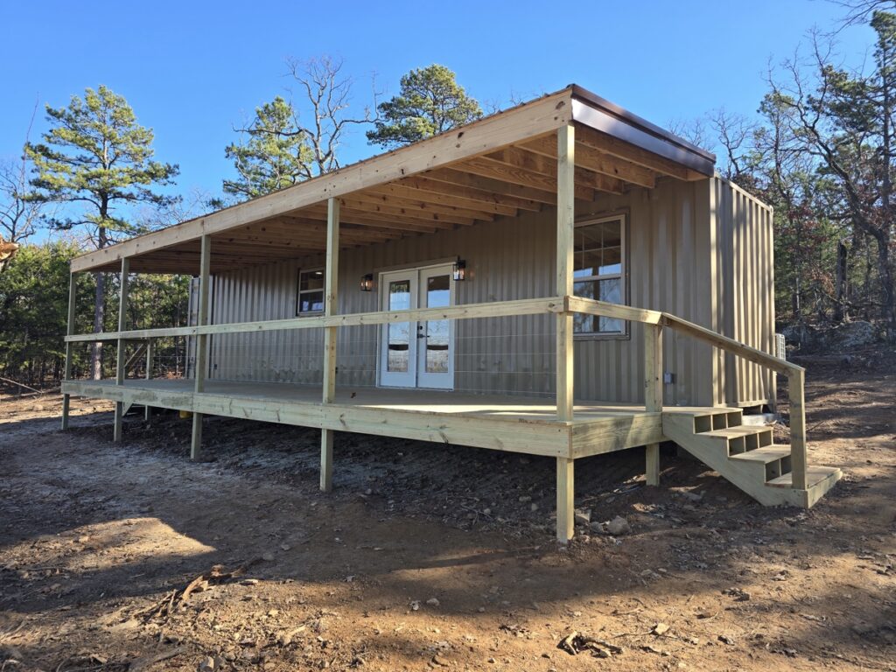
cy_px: 336
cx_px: 448
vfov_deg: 58.9
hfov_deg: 73.9
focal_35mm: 23
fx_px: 595
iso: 12
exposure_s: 1/243
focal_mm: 6.3
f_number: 1.7
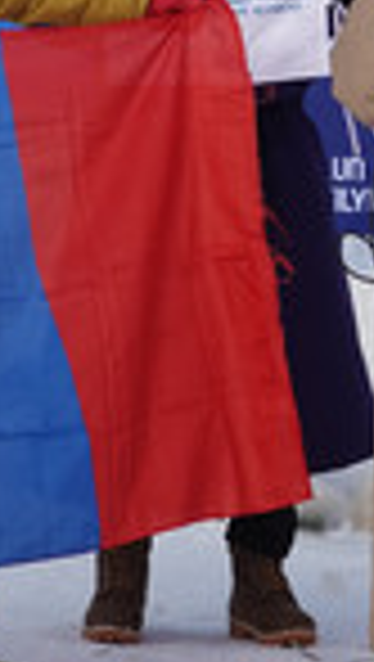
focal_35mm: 527
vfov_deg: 4.1
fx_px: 9265
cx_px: 90
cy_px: 5
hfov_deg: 2.3
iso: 100
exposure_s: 1/800
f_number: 4
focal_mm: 60.29
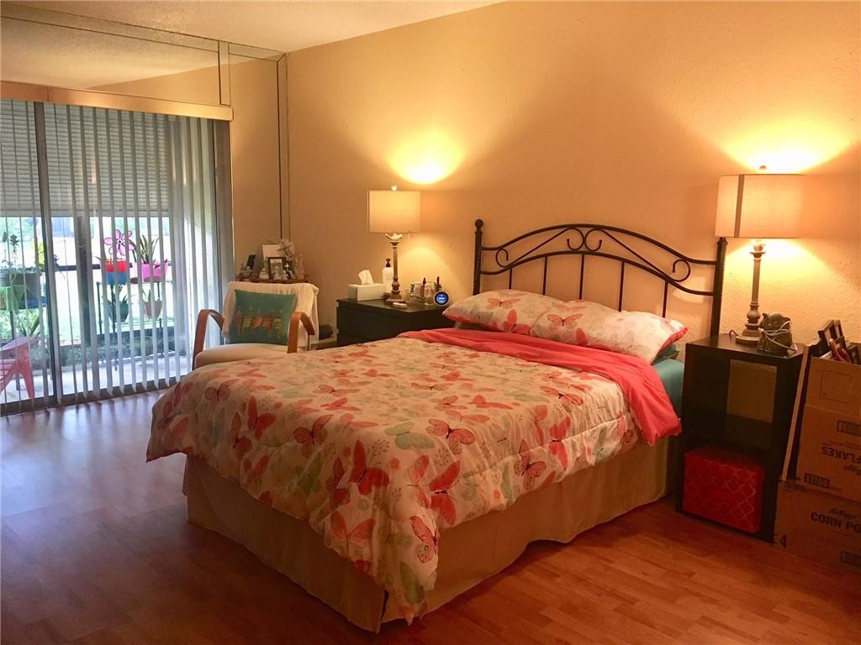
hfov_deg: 61.7
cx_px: 430
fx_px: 721
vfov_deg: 48.2
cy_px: 322
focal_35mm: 29
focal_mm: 4.15
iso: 200
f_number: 2.2
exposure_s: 1/30
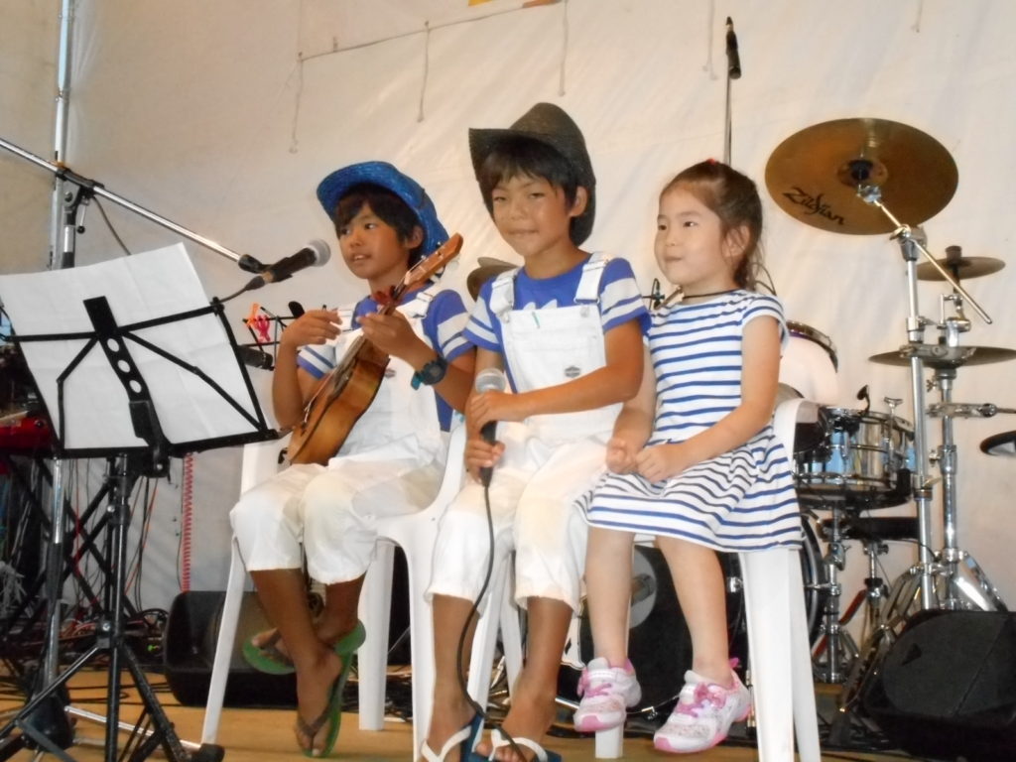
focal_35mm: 51
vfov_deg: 28.6
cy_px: 381
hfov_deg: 37.5
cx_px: 508
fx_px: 1497
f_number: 4.9
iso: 1250
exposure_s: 1/60
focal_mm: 9.1
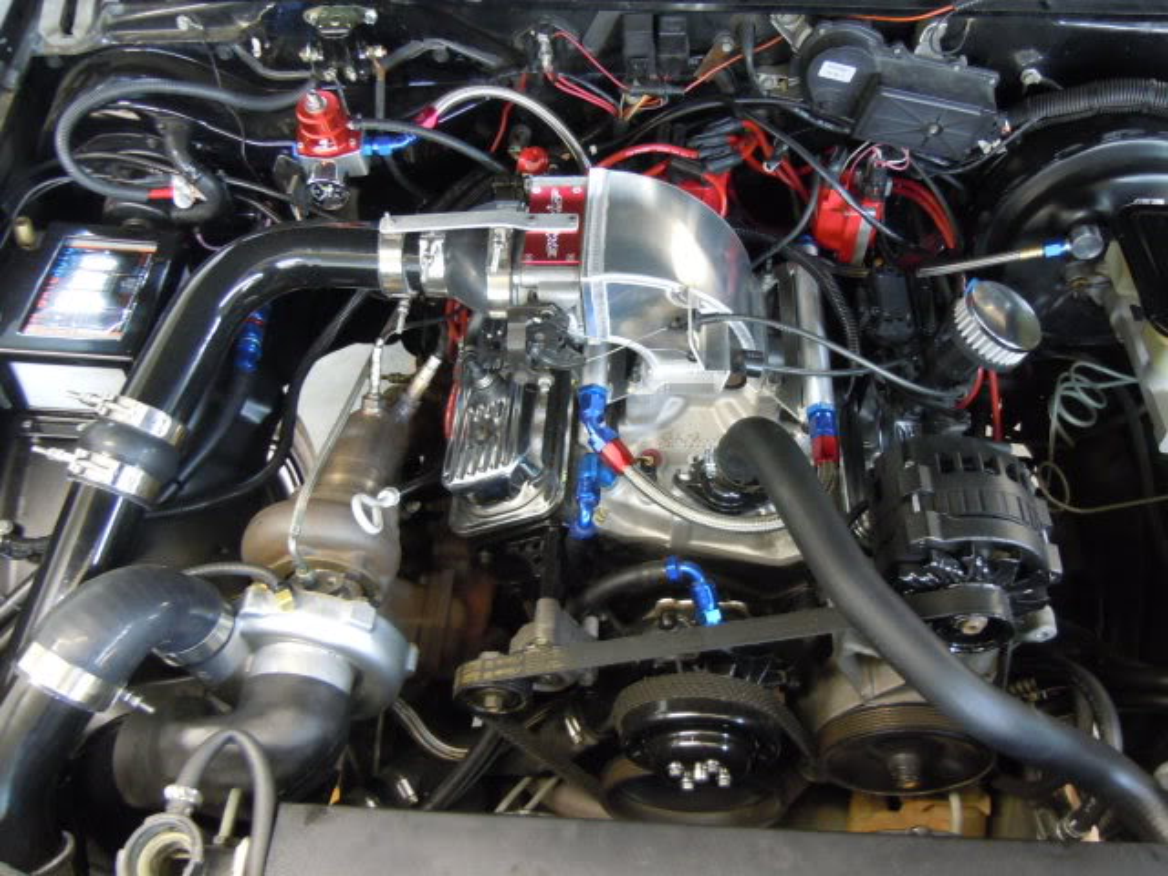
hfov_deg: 60.0
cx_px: 584
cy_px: 438
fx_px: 1012
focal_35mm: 30
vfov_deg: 46.8
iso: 400
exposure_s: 1/4
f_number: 3.5
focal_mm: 5.4
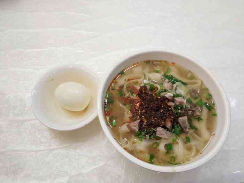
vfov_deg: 51.3
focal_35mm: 27
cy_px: 92
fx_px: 190
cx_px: 122
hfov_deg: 65.4
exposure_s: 1/50
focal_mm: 3.82
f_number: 1.8
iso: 100
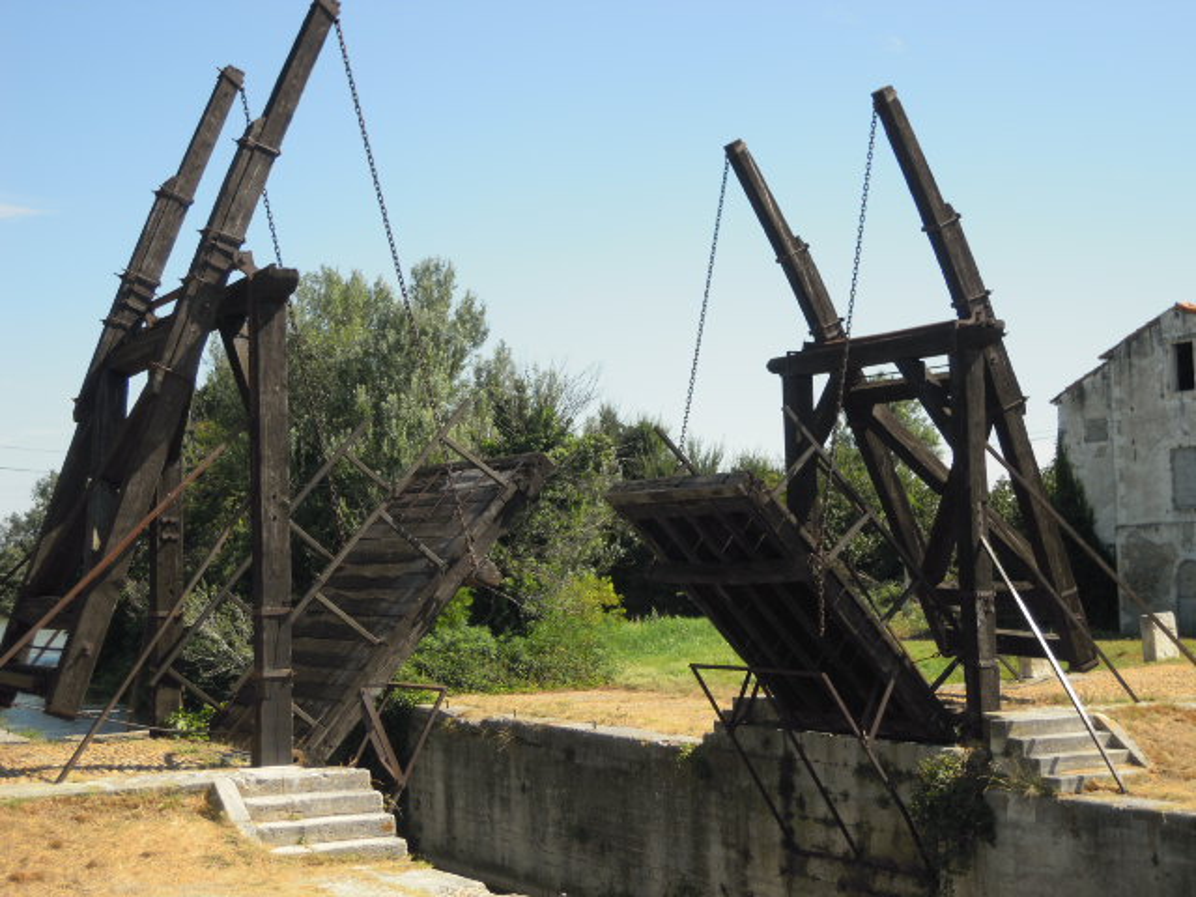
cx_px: 598
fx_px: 1866
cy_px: 448
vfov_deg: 27.0
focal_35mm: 54
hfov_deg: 35.5
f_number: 3.7
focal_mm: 9.6
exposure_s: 1/640
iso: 100
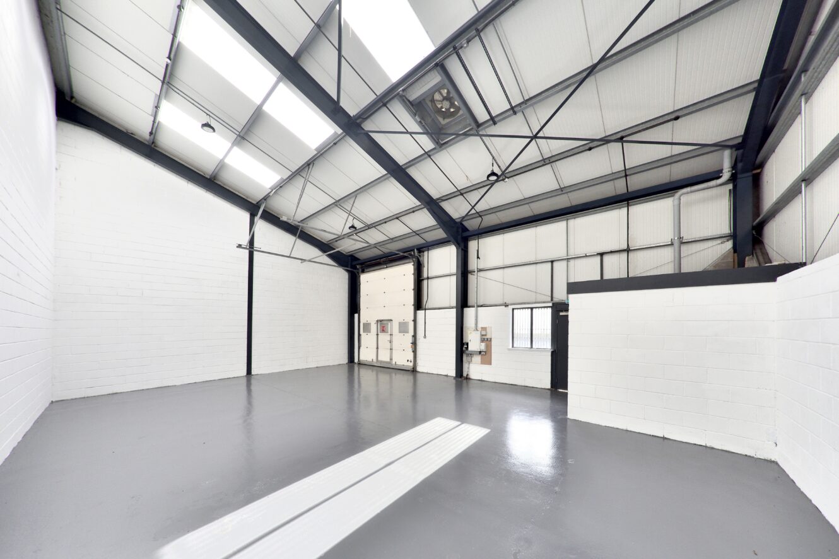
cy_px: 280
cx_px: 420
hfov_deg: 112.6
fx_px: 280
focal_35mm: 12
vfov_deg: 90.0
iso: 100
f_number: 10
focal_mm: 8
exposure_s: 1/30
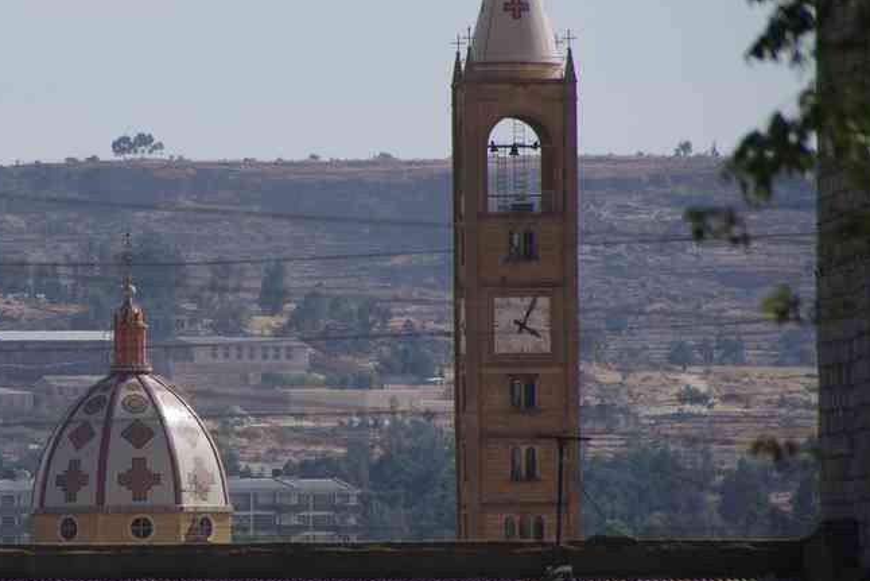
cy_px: 229
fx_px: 14019
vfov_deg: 2.4
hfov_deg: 3.6
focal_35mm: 580
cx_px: 223
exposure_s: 1/320
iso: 400
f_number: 10
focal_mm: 250
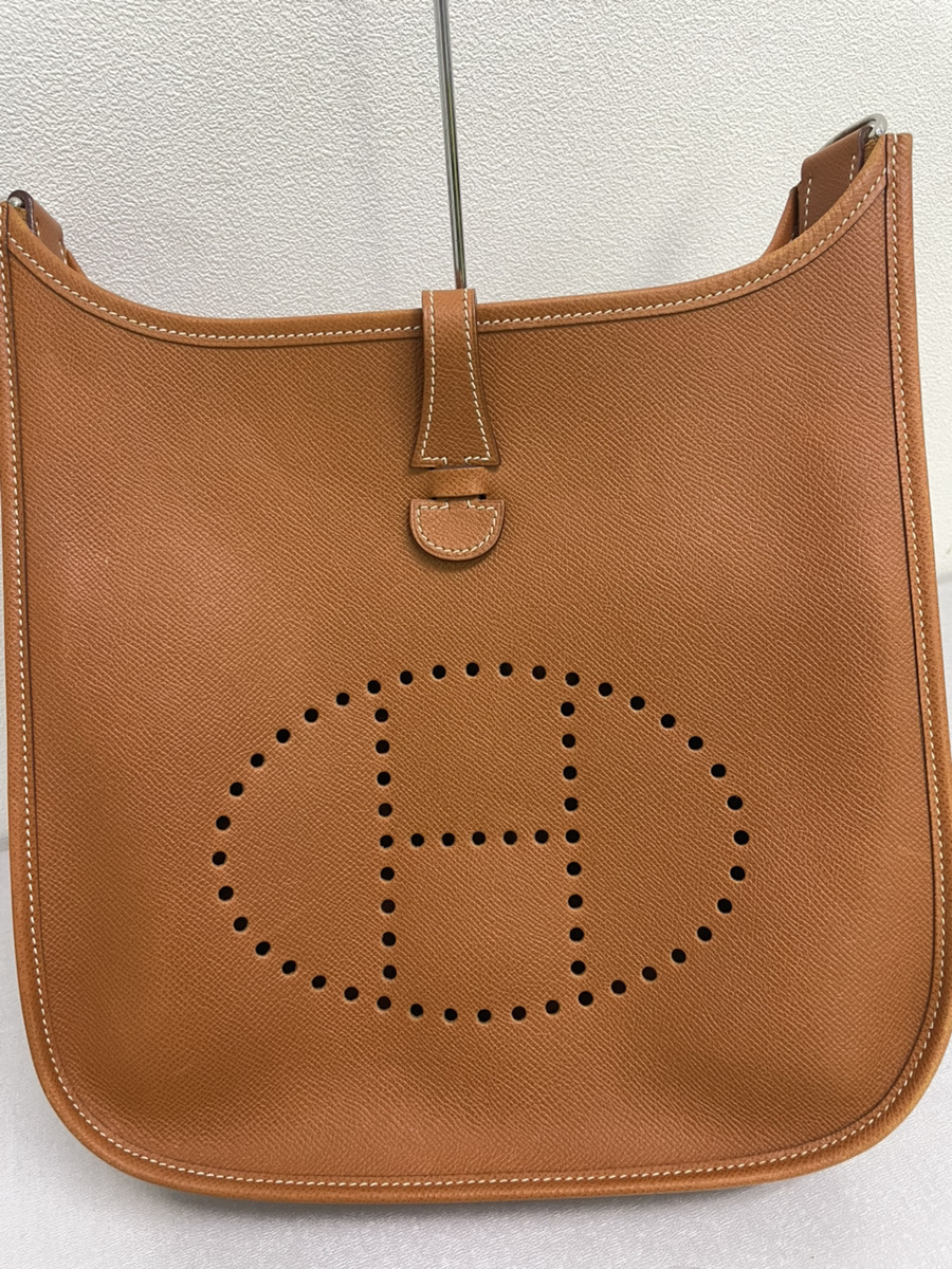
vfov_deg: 67.3
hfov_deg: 53.1
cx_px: 476
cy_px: 634
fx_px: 953
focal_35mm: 26
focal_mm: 4.2
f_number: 1.6
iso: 80
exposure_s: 1/50
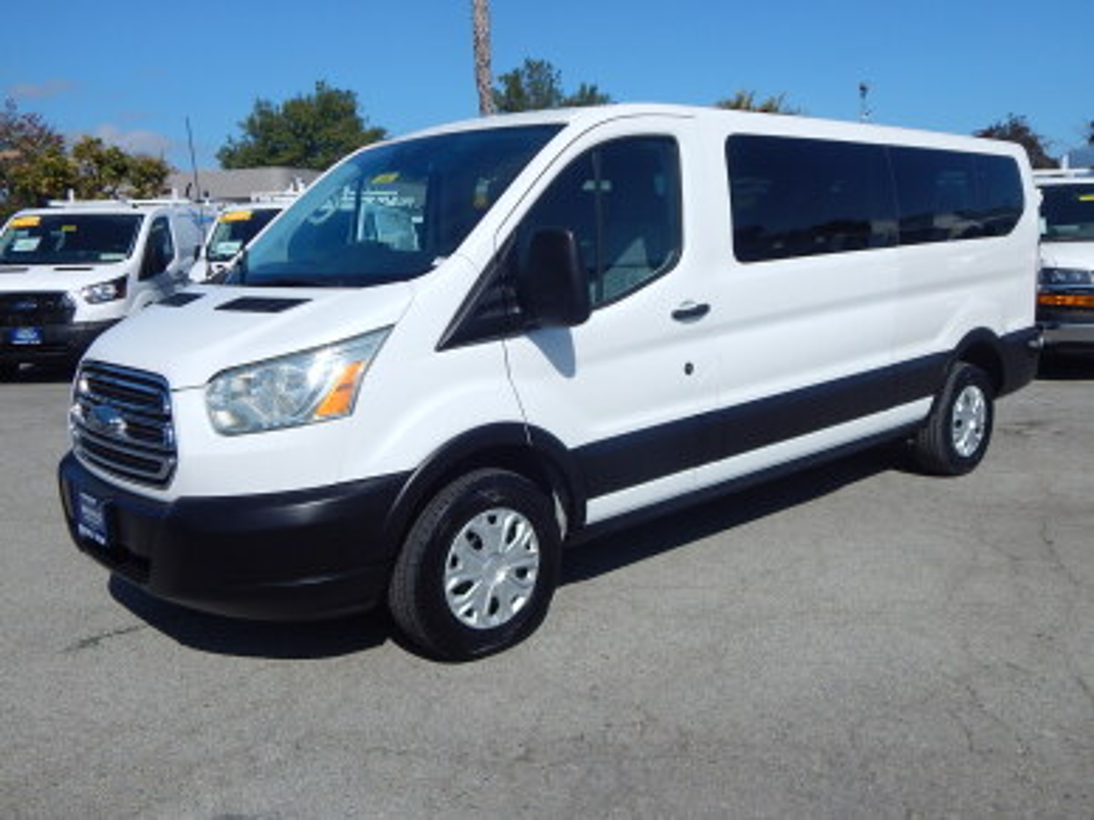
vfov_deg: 45.4
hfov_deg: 58.4
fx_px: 980
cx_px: 547
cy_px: 410
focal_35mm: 31
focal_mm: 5.6
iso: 125
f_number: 6.5
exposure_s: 1/1250
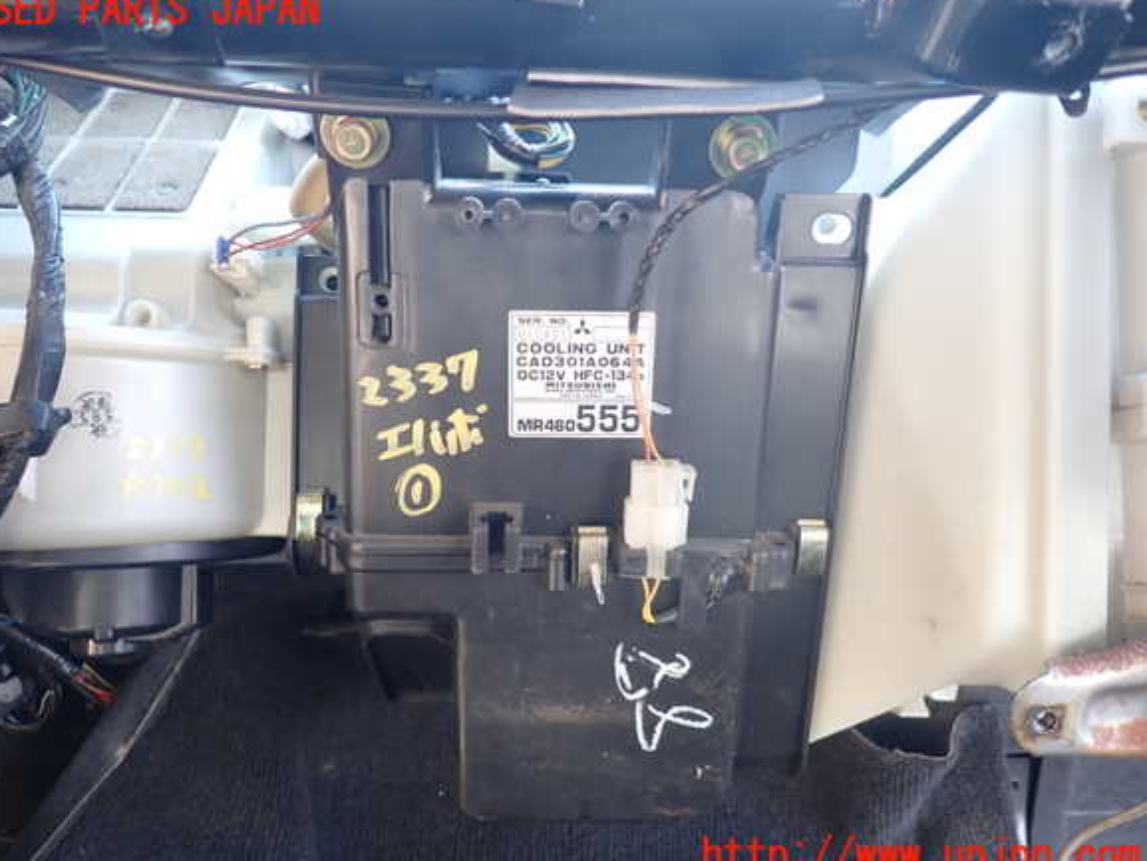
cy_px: 433
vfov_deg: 53.1
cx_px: 555
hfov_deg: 67.3
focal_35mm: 26
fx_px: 862
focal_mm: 4.5
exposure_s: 1/60
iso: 160
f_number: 2
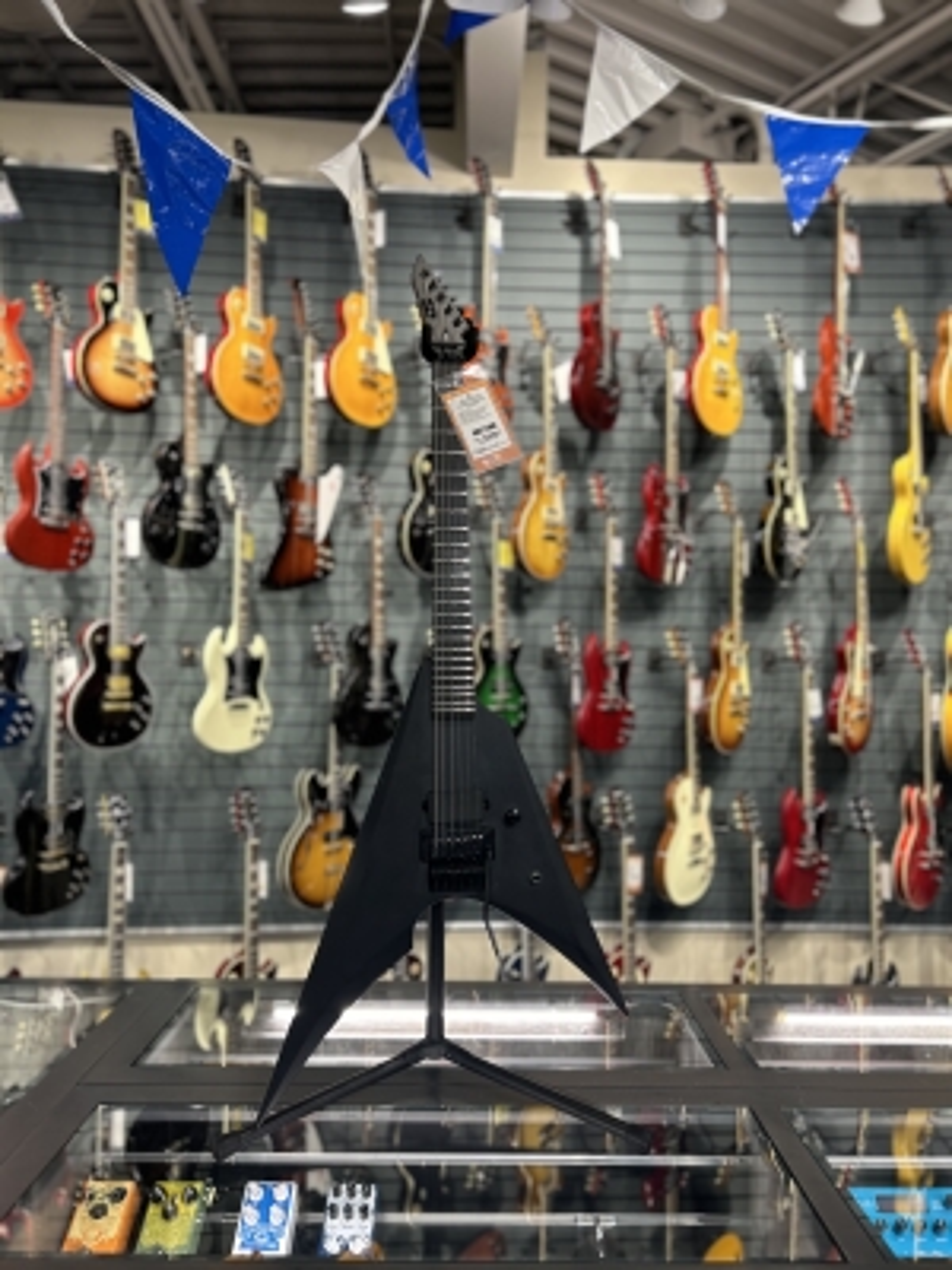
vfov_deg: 67.3
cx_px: 476
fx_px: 953
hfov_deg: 53.1
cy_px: 635
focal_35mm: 26
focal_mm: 5.7
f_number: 1.5
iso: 80
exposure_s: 1/60
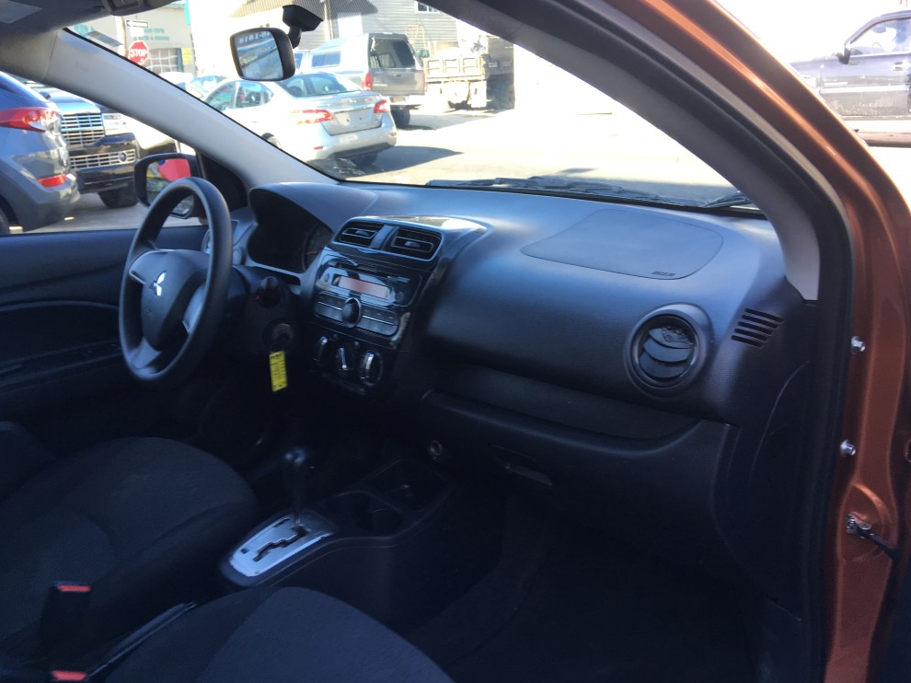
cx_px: 463
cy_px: 332
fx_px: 789
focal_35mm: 30
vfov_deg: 46.8
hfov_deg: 60.0
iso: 32
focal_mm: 4.15
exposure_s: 1/120
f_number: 2.2
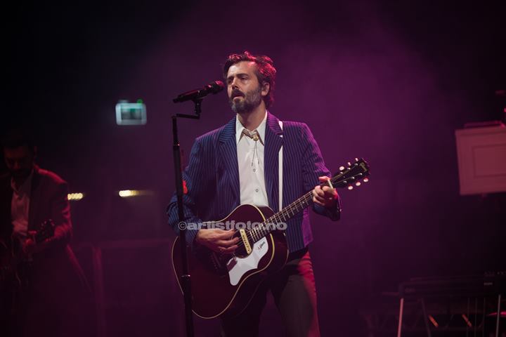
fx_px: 2108
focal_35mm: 150
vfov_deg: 9.1
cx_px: 253
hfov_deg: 13.7
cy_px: 168
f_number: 2.8
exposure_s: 1/640
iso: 1000
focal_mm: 150
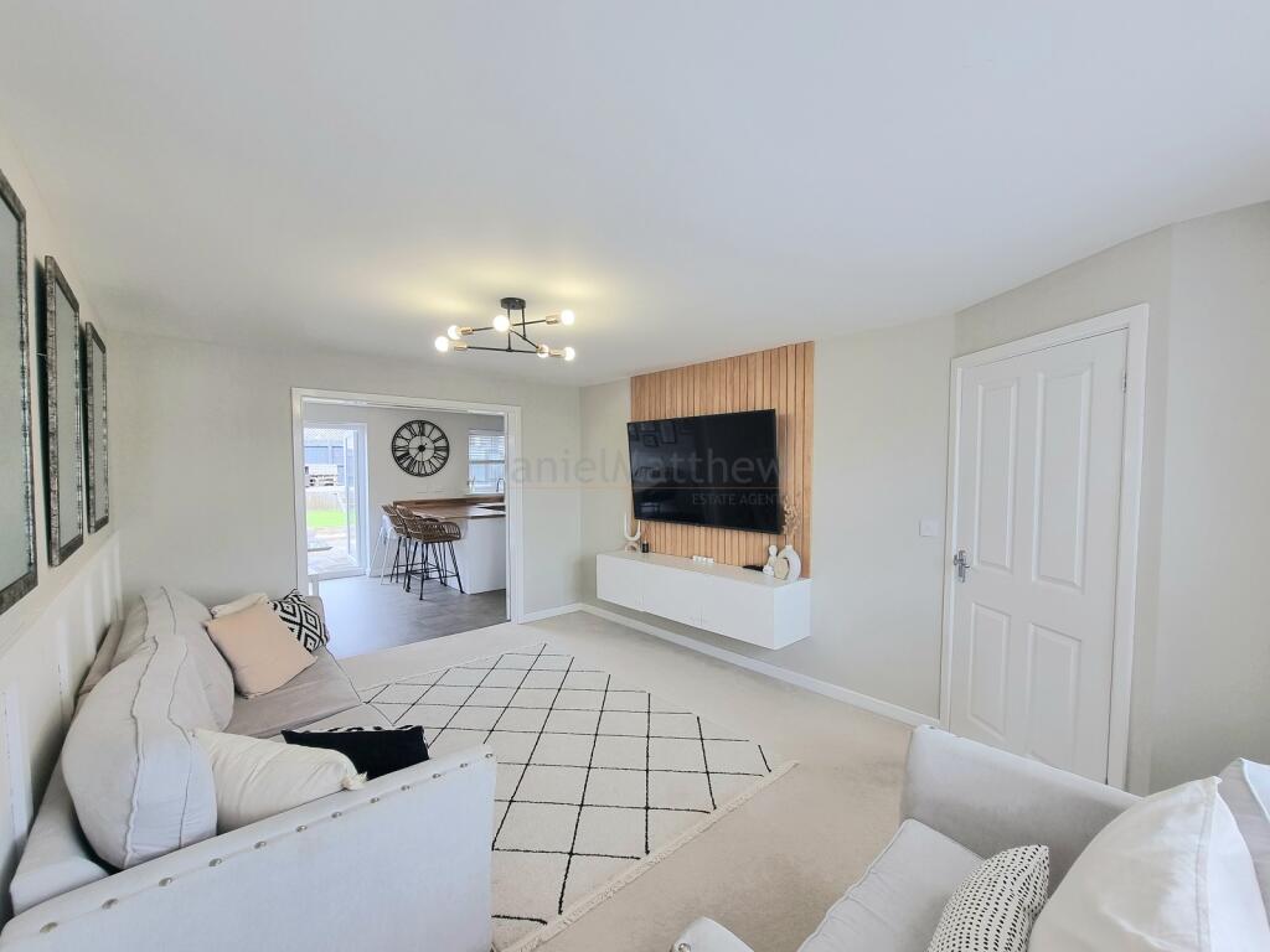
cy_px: 476
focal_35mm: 13
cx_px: 635
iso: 50
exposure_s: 1/115
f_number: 2.2
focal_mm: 2.2
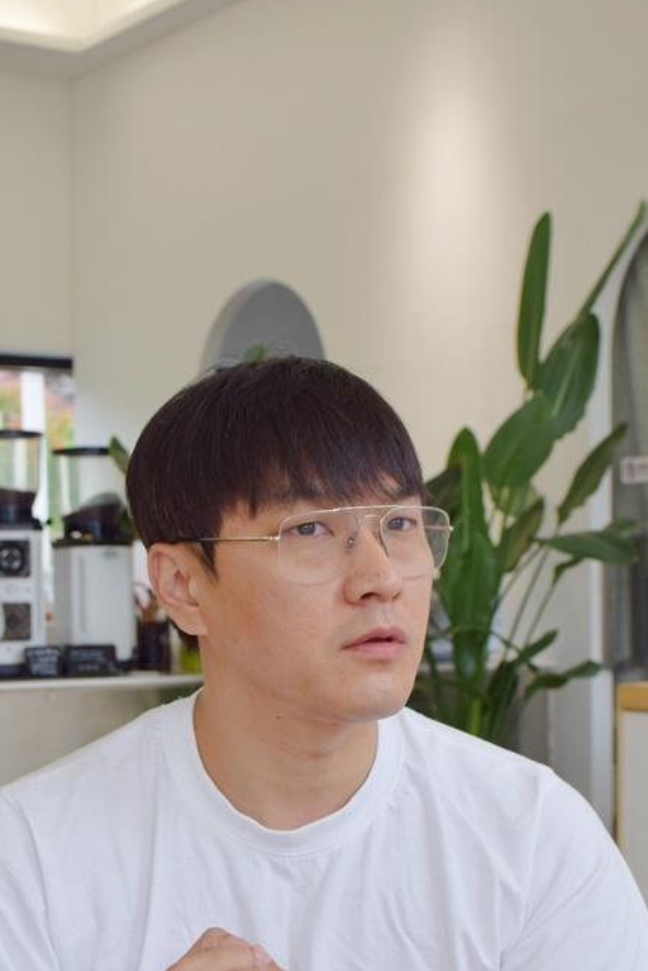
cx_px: 272
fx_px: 1907
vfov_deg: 28.5
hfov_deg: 19.3
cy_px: 592
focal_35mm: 71
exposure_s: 1/160
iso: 400
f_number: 6.3
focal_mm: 35
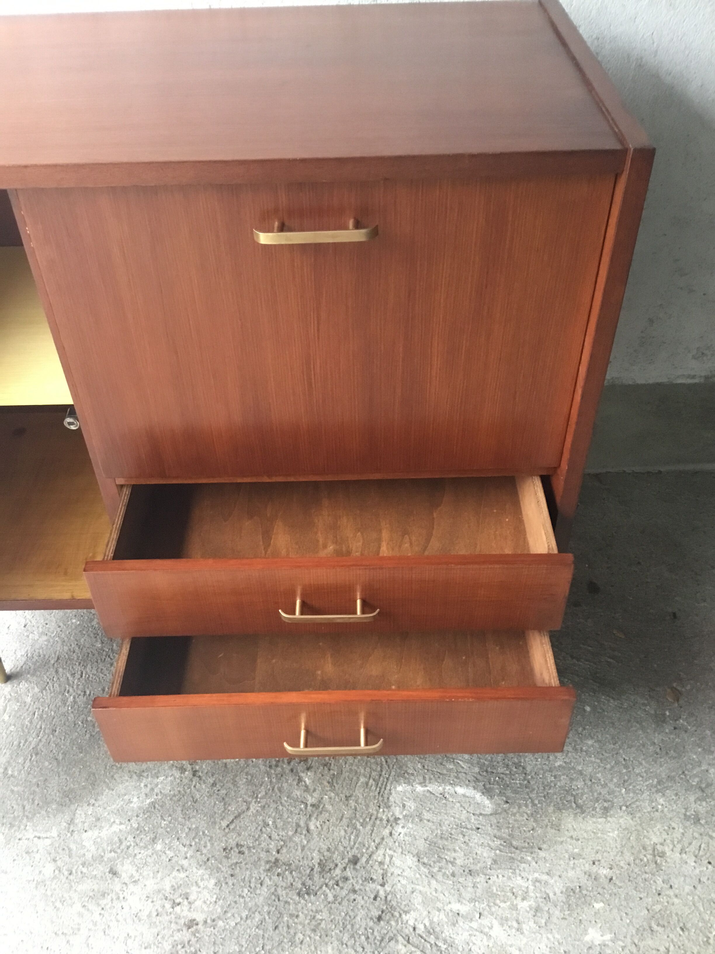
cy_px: 477
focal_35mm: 31
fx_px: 854
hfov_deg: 45.4
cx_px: 358
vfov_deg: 58.4
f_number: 2.4
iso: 200
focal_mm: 3.3
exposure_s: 1/20
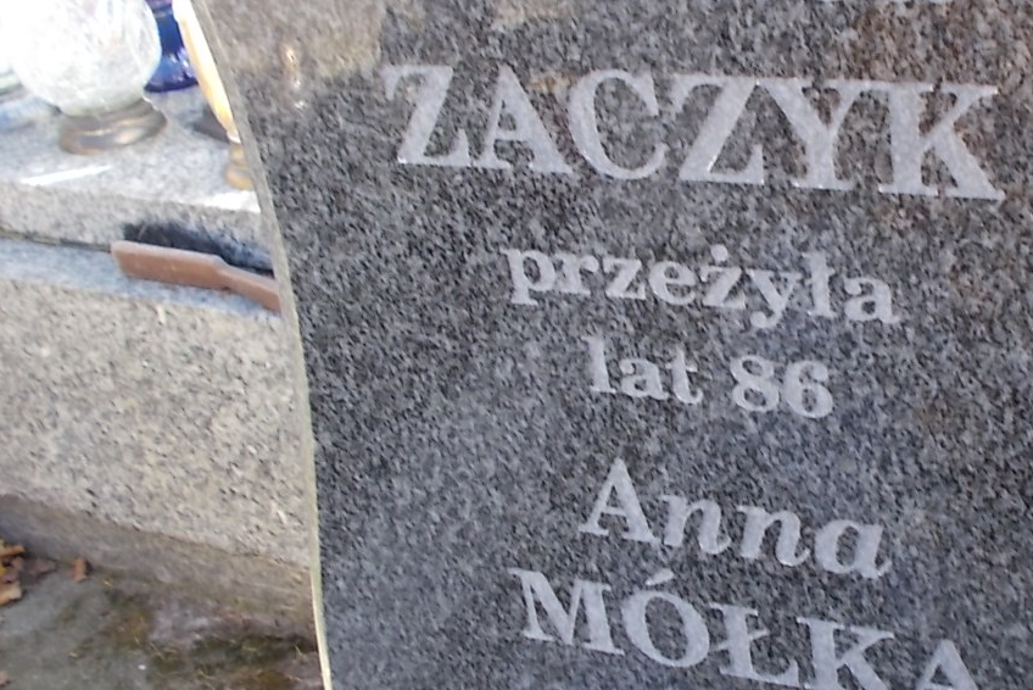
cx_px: 737
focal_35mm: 51
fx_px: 1464
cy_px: 271
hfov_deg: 38.2
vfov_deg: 26.4
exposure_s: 1/80
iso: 80
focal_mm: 4.6
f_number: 3.2
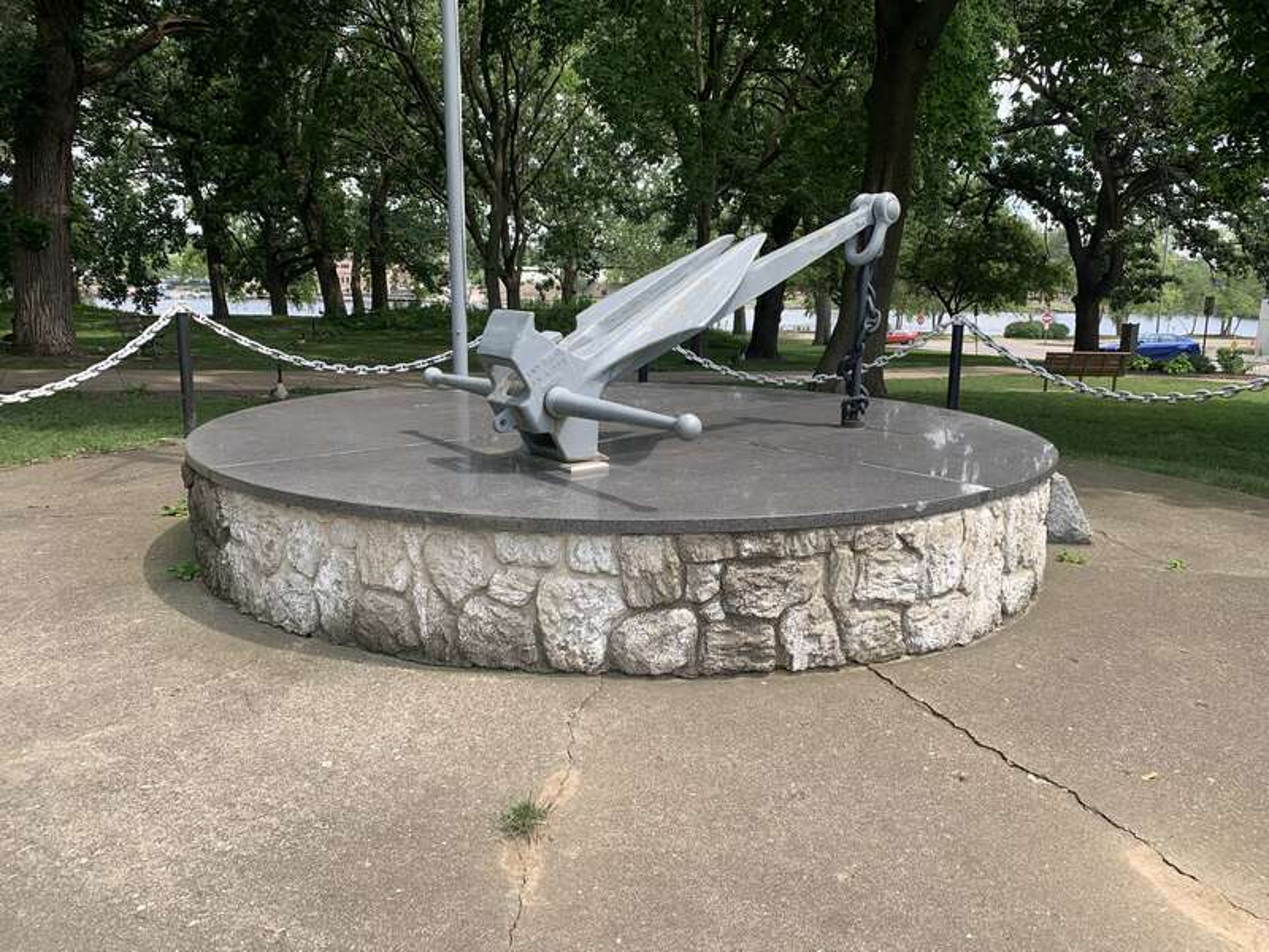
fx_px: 953
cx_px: 634
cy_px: 476
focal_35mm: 26
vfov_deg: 53.1
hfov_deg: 67.3
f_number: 1.8
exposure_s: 1/597
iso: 25
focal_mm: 4.25
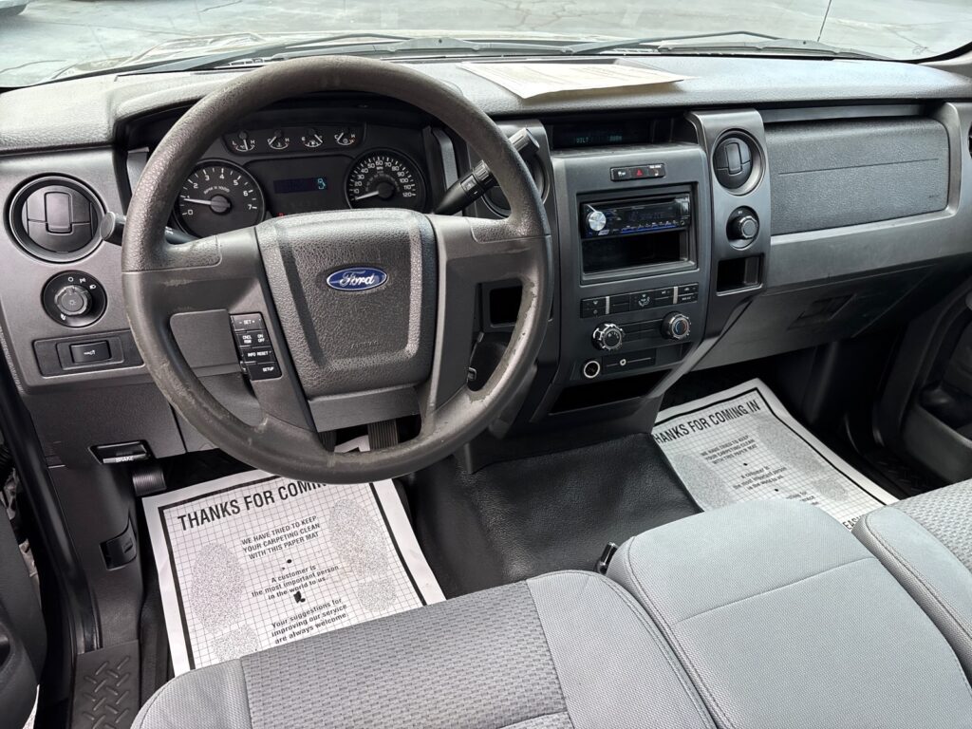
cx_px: 486
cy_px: 364
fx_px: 730
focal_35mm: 26
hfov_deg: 67.3
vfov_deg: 53.1
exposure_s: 1/121
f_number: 1.6
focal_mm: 5.96
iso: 50
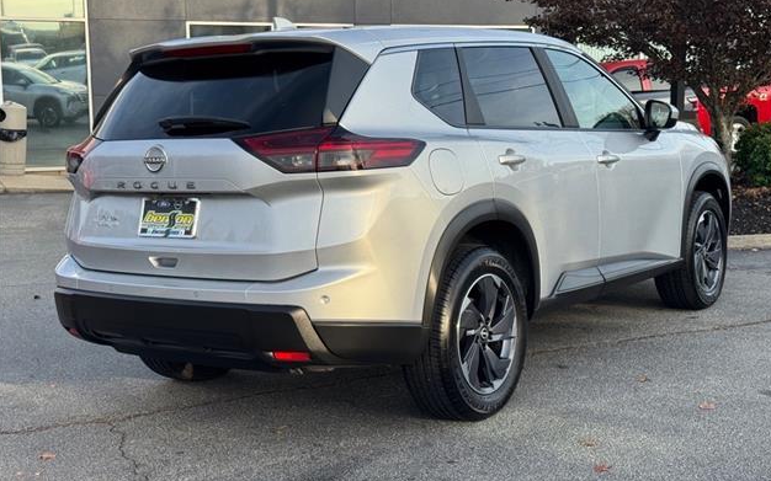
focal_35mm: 52
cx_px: 390
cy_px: 210
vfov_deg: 24.8
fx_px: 1092
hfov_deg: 38.9
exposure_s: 1/1193
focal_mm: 6.76
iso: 64
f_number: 1.78
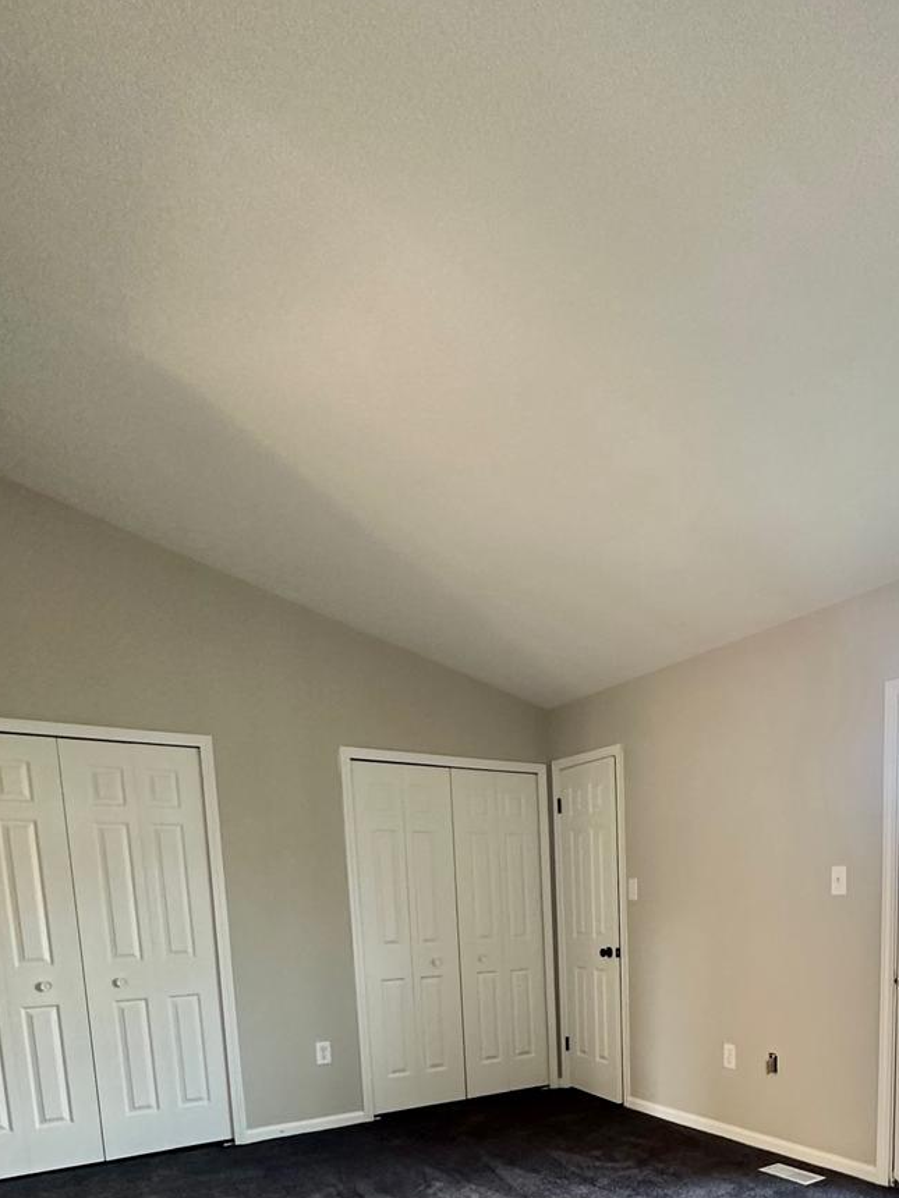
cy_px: 1011
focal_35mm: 25
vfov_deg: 61.6
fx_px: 866
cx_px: 633
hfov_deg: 53.3
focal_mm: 2.22
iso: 320
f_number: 2.2
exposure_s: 1/71
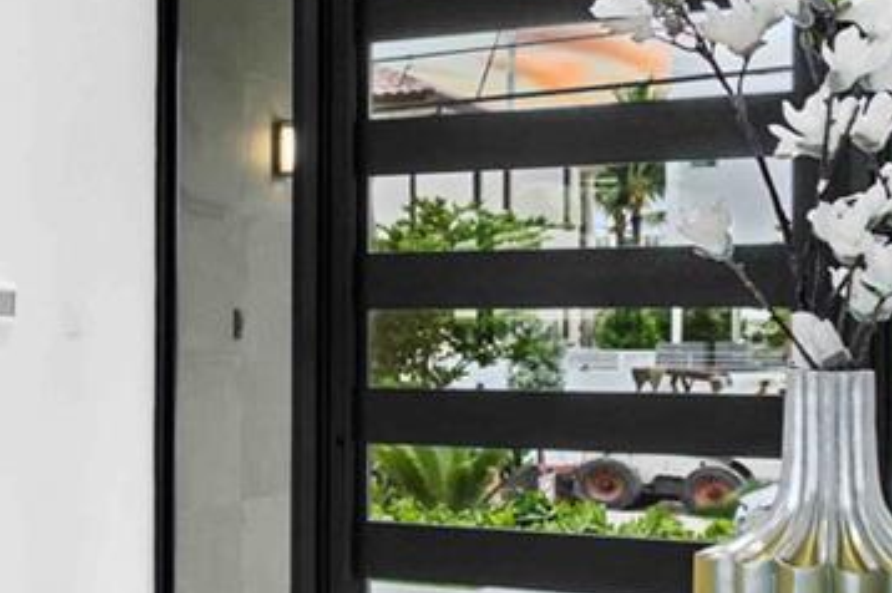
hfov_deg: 20.4
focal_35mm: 76
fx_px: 1881
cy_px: 330
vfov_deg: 17.9
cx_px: -640
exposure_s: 1
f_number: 5.6
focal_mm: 17
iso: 100
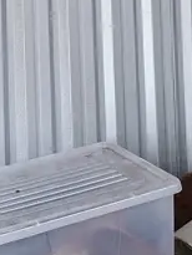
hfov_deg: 12.8
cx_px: 12
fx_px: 850
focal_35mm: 115
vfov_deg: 16.0
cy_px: -102
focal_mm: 5.54
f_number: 1.8
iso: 200
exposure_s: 1/100
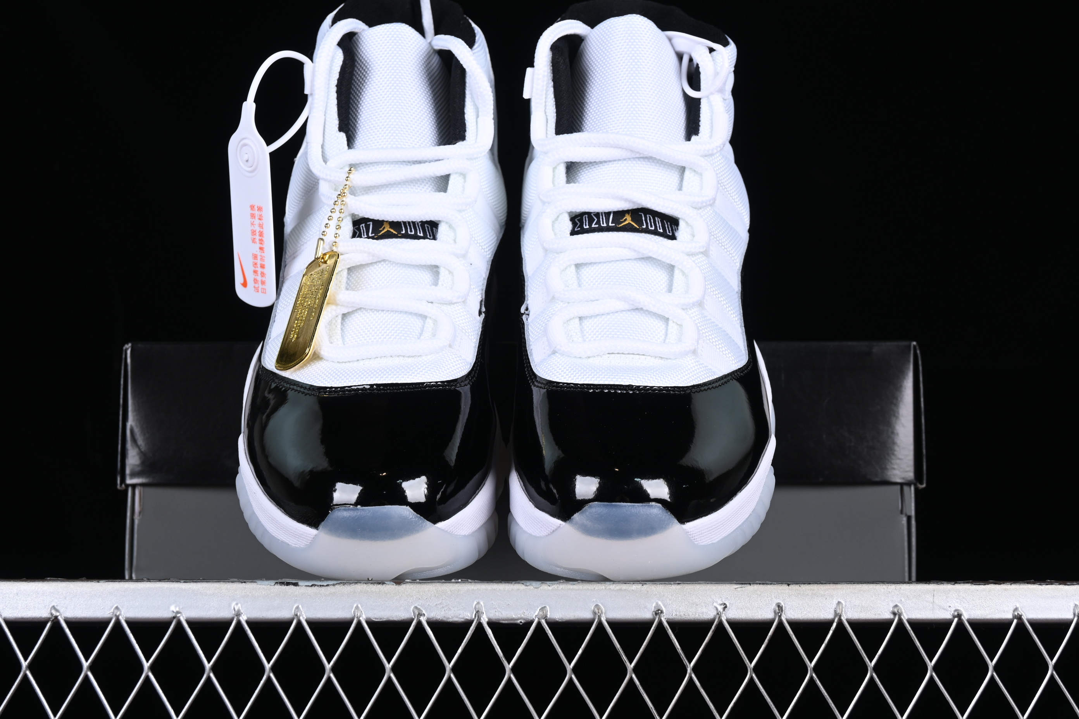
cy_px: 360
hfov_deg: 28.1
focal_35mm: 72
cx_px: 540
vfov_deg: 18.9
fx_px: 2158
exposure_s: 1/100
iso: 160
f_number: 8
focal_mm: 48
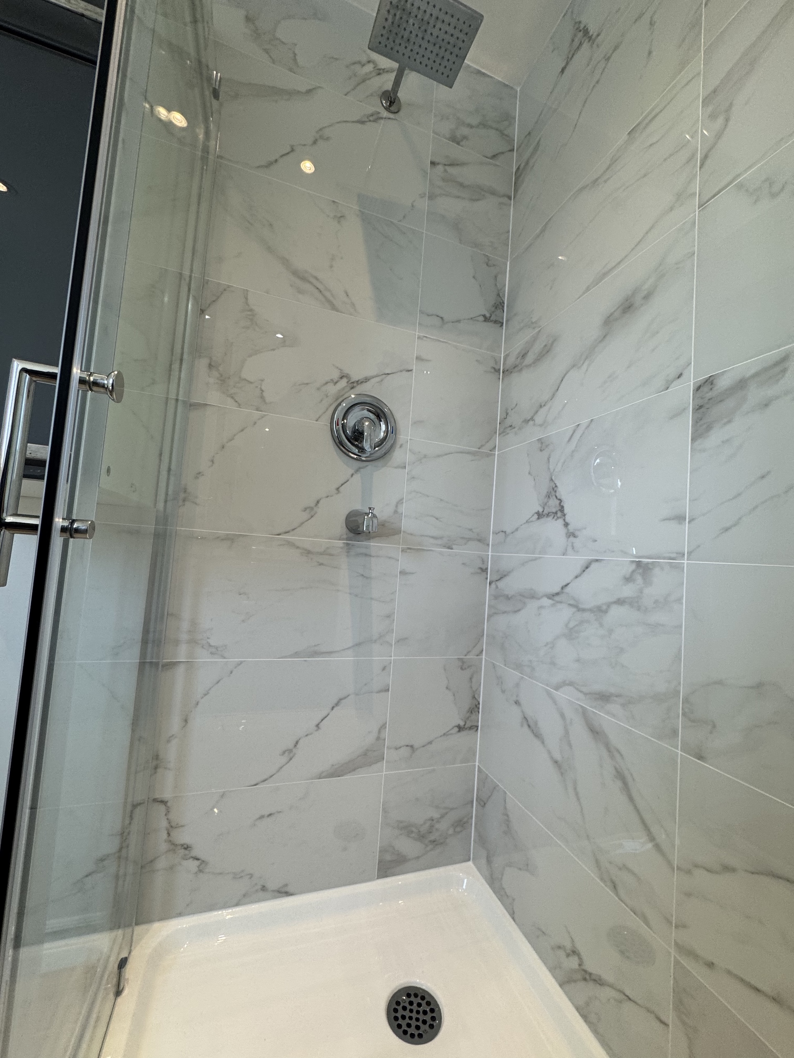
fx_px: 428
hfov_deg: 85.7
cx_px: 397
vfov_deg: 102.1
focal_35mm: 14
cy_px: 529
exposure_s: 1/120
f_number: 2.2
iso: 125
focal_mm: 2.22
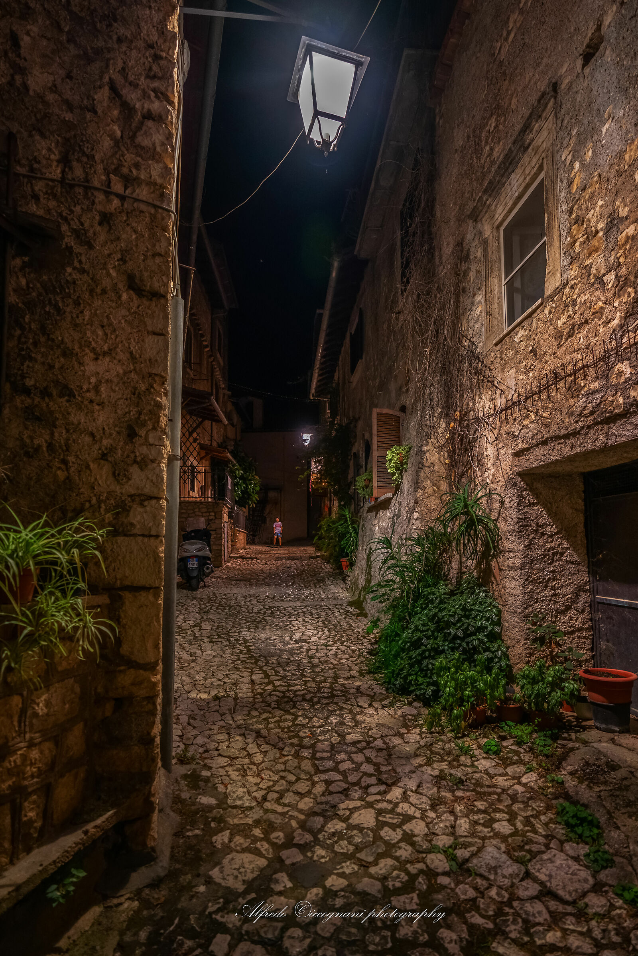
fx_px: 425
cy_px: 478
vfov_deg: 96.7
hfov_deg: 73.7
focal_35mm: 16
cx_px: 319
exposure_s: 1/50
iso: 800
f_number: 2.8
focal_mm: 16
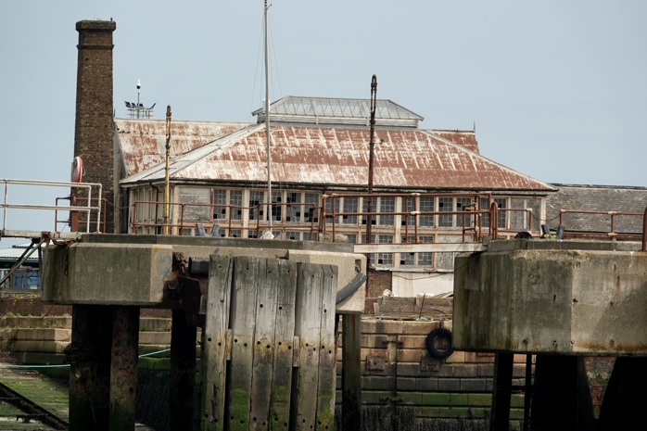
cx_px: 324
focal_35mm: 412
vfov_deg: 3.3
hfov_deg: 5.0
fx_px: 7402
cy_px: 216
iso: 100
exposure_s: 1/250
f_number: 7.1
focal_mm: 151.11
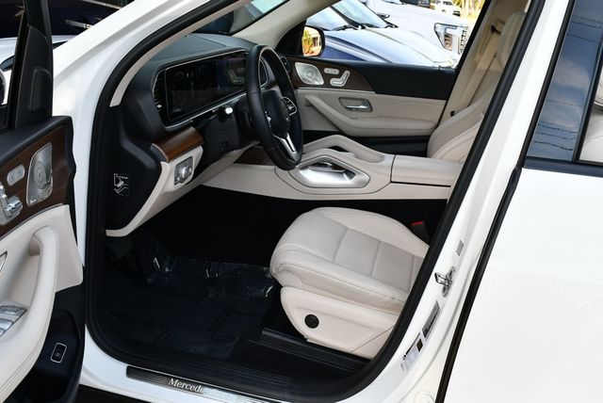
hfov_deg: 53.1
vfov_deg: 36.9
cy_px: 202
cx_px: 302
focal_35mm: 36
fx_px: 604
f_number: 5.6
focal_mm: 18
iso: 250
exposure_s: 1/250
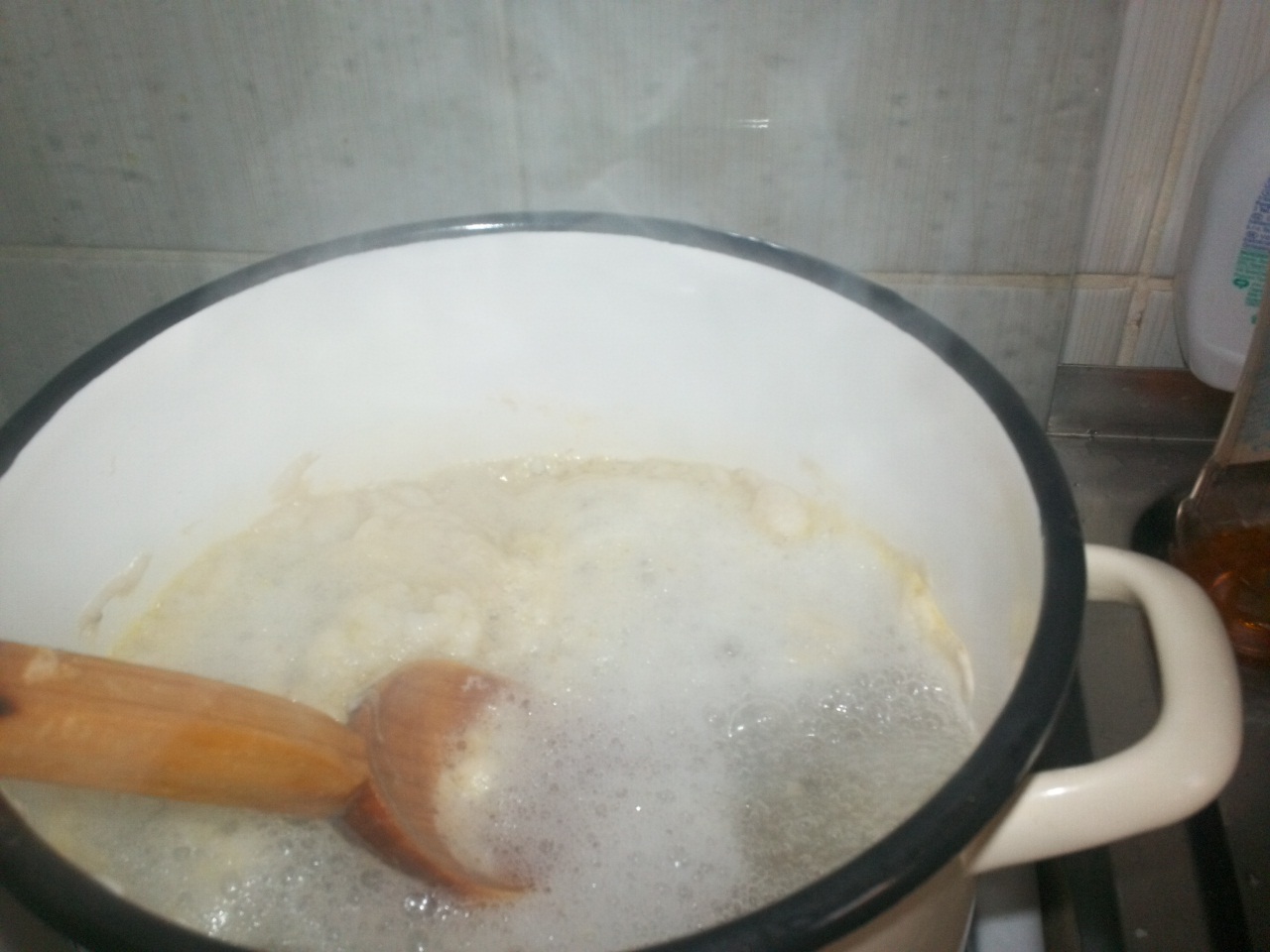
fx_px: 1394
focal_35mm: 38
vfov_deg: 37.7
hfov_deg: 49.0
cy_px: 476
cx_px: 635
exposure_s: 1/30
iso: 80
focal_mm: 6.3
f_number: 4.5
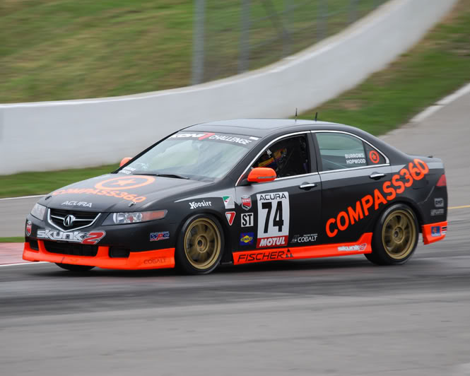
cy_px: 188
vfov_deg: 4.6
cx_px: 226
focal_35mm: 339
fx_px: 4716
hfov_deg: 5.7
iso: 100
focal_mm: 200
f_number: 8
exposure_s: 1/200
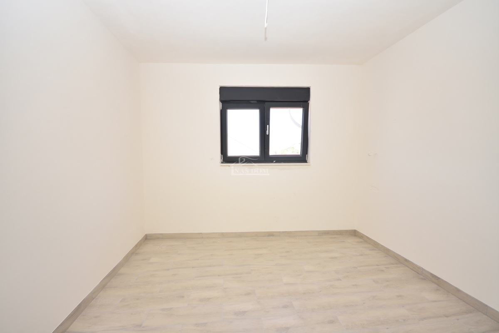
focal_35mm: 15
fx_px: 208
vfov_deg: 77.3
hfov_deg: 100.4
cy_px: 166
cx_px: 250
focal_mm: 10
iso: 100
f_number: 4
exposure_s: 1/60
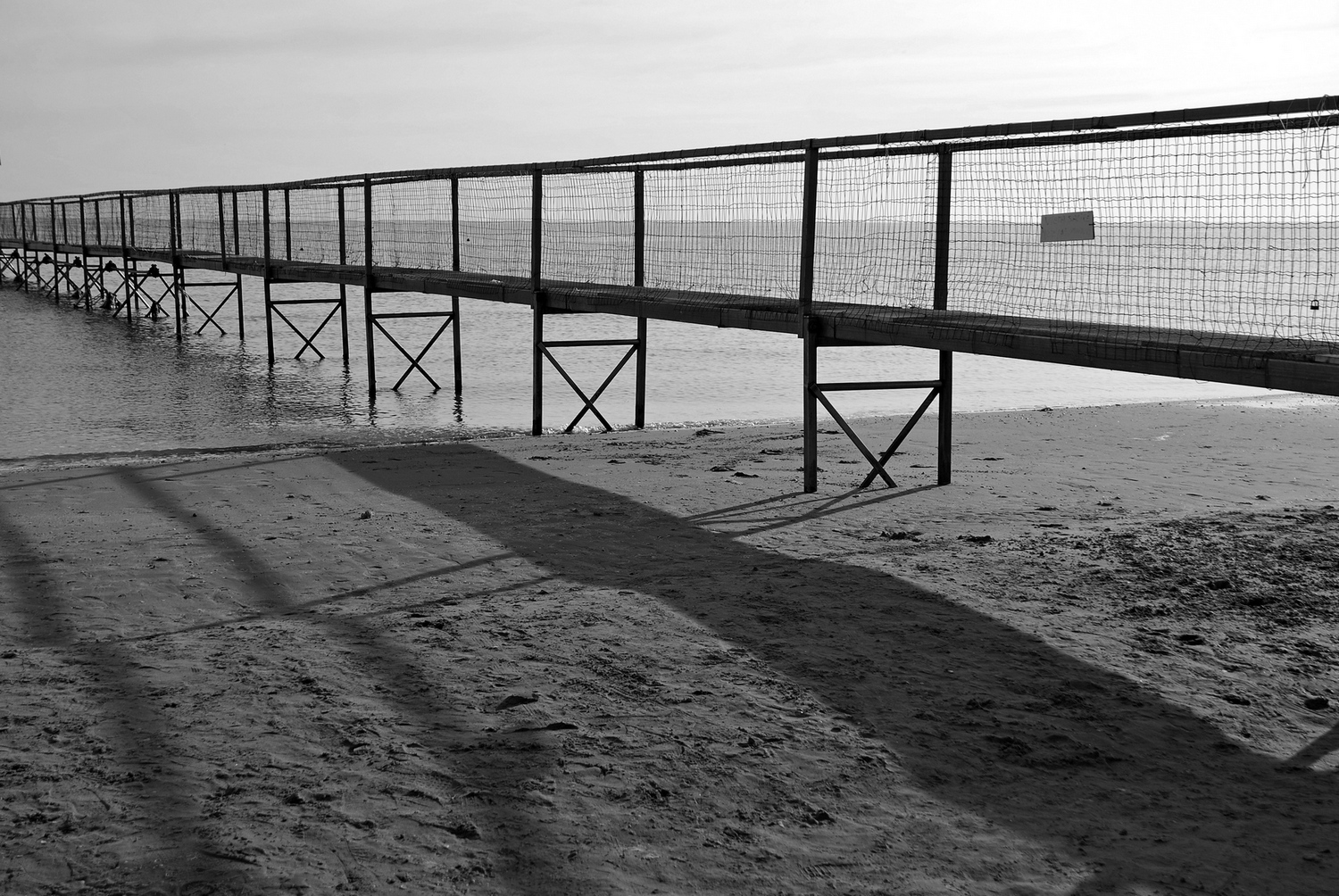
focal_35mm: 46
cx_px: 670
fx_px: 1732
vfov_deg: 29.0
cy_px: 448
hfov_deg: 42.3
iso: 100
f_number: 8
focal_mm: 31
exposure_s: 1/320
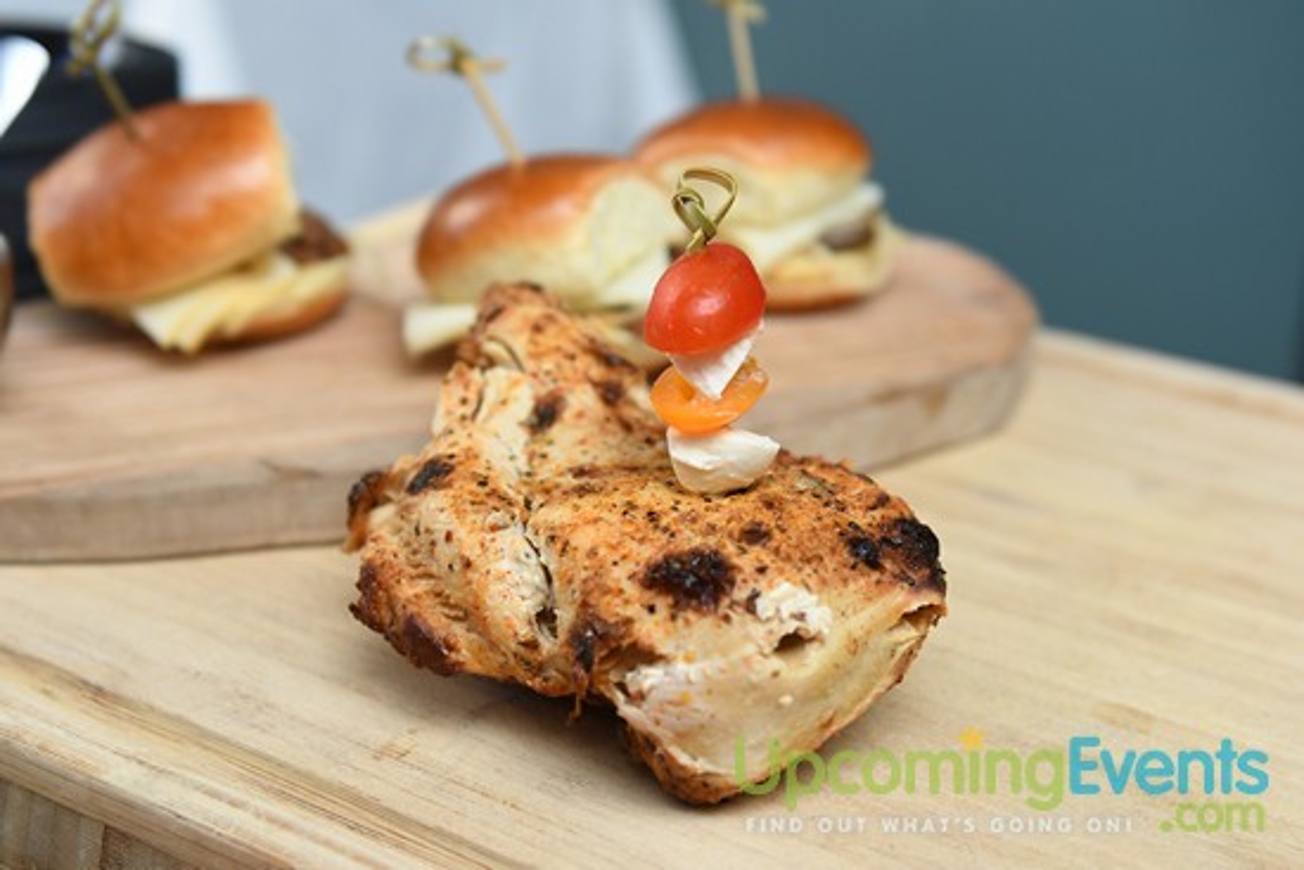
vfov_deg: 23.8
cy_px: 435
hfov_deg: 35.0
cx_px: 652
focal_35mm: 57
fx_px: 2065
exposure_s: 1/125
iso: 640
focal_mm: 38
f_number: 3.2
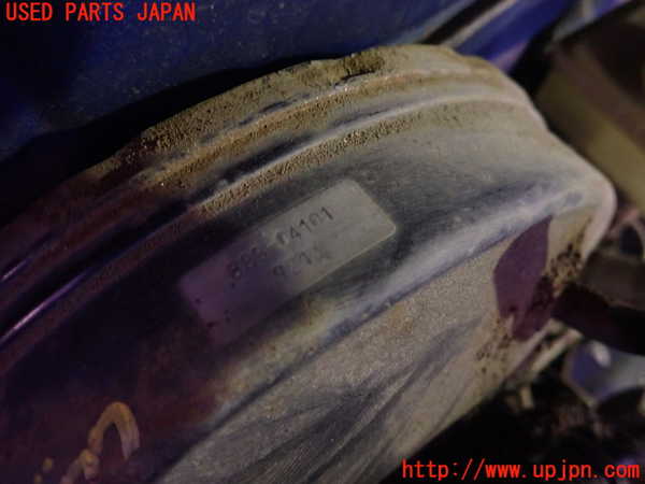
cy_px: 242
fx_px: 466
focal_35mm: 25
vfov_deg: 54.9
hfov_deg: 69.4
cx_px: 322
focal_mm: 4.5
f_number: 2
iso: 800
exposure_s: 1/13
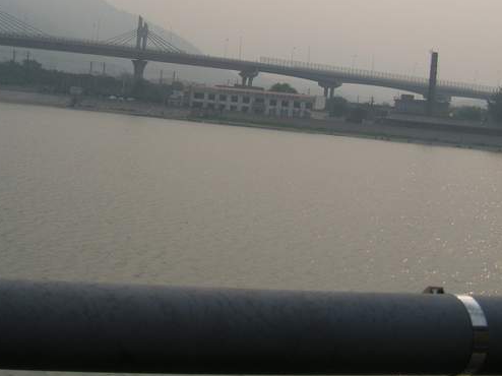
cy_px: 51
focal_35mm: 70
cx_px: 41
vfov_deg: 20.6
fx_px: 1015
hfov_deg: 26.7
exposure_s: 1/512
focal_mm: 6.3
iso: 50
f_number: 4
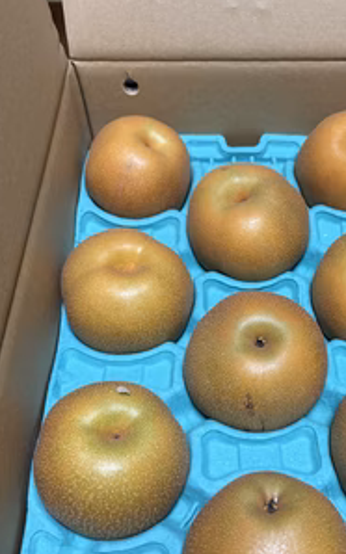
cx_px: 253
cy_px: 336
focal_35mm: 37
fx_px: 559
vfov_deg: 52.4
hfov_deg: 33.8
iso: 160
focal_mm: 5.96
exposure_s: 1/50
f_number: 1.6
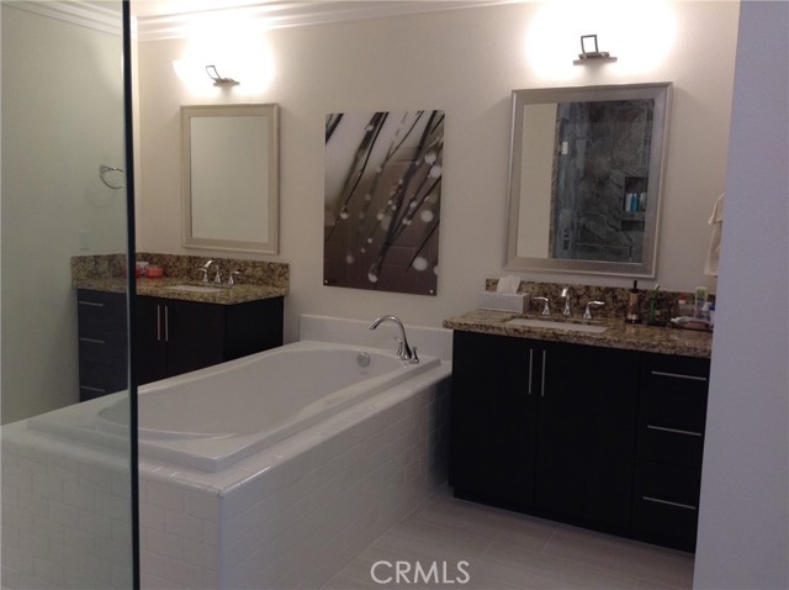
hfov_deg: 55.4
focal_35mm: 33
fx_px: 751
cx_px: 394
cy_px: 295
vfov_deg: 42.8
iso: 64
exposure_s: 1/25
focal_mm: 3.3
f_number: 2.4
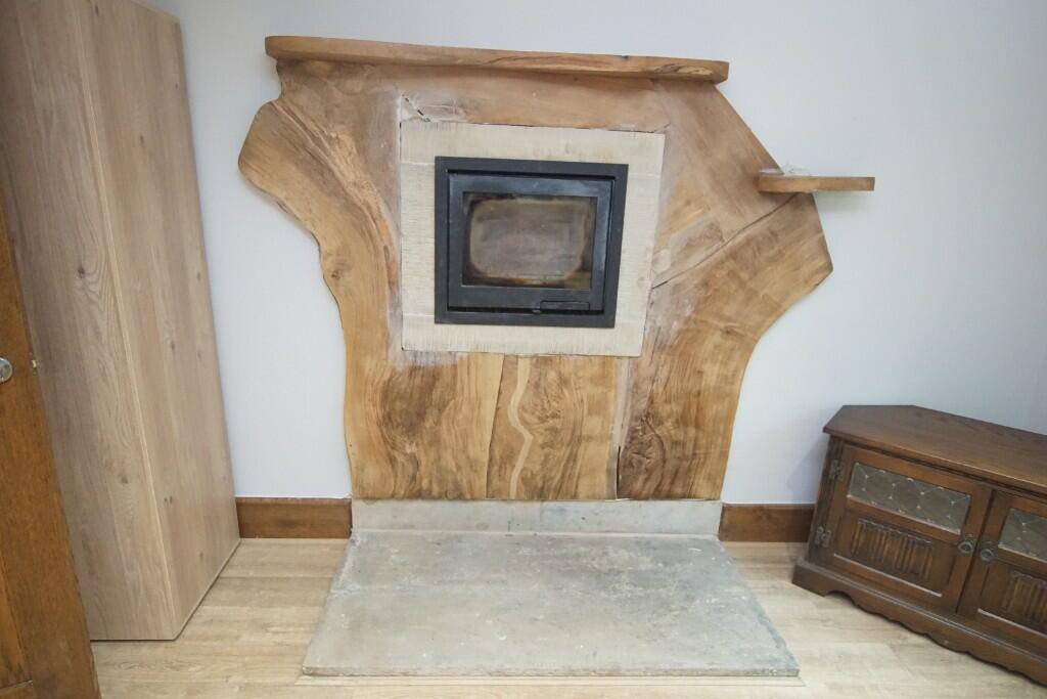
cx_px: 524
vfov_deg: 63.2
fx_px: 567
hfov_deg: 85.4
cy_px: 350
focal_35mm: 20
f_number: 3.5
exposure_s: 1/60
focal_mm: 13
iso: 3200
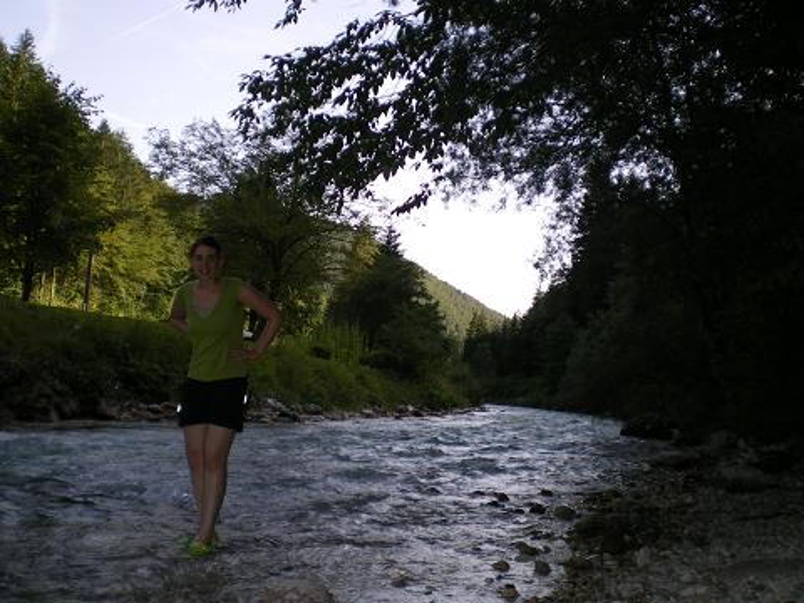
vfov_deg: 37.7
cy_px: 302
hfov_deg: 49.0
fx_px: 883
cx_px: 402
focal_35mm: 38
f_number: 3.1
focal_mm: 6.3
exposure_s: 1/250
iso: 64
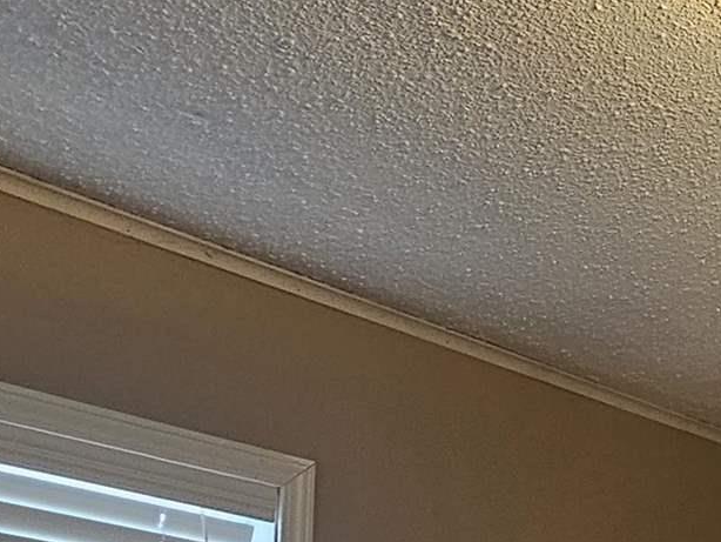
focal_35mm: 65
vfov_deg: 20.2
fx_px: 1354
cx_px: 1082
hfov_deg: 23.7
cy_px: 750
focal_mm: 2.2
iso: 200
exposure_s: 1/60
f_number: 2.2
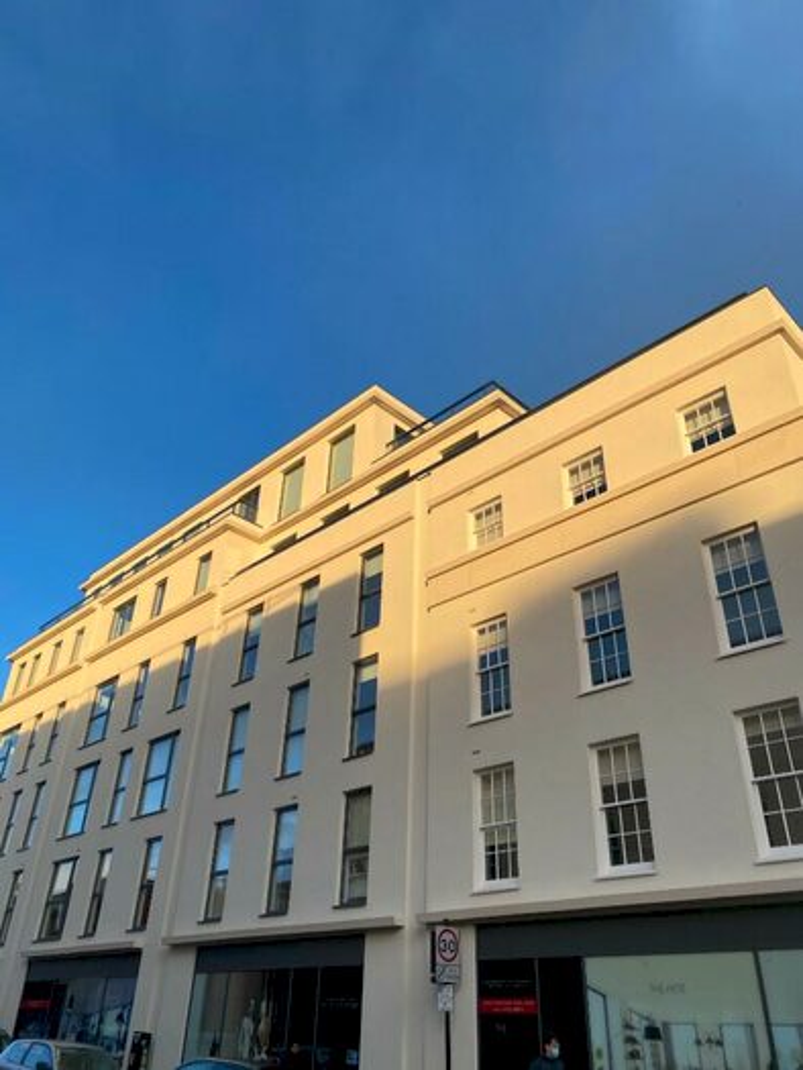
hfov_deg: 53.1
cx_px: 402
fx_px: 804
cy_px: 535
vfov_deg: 67.3
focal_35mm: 26
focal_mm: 4.25
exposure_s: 1/541
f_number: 1.8
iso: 32
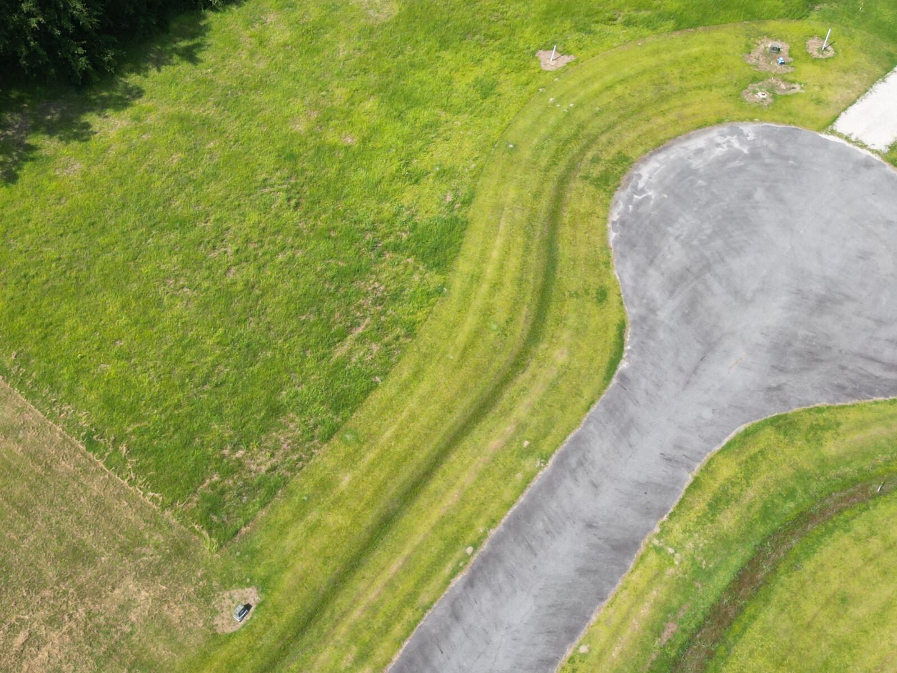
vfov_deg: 31.7
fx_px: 1166
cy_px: 180
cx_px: 303
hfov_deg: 41.6
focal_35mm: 45
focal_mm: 6.72
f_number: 1.7
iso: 100
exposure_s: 1/2000
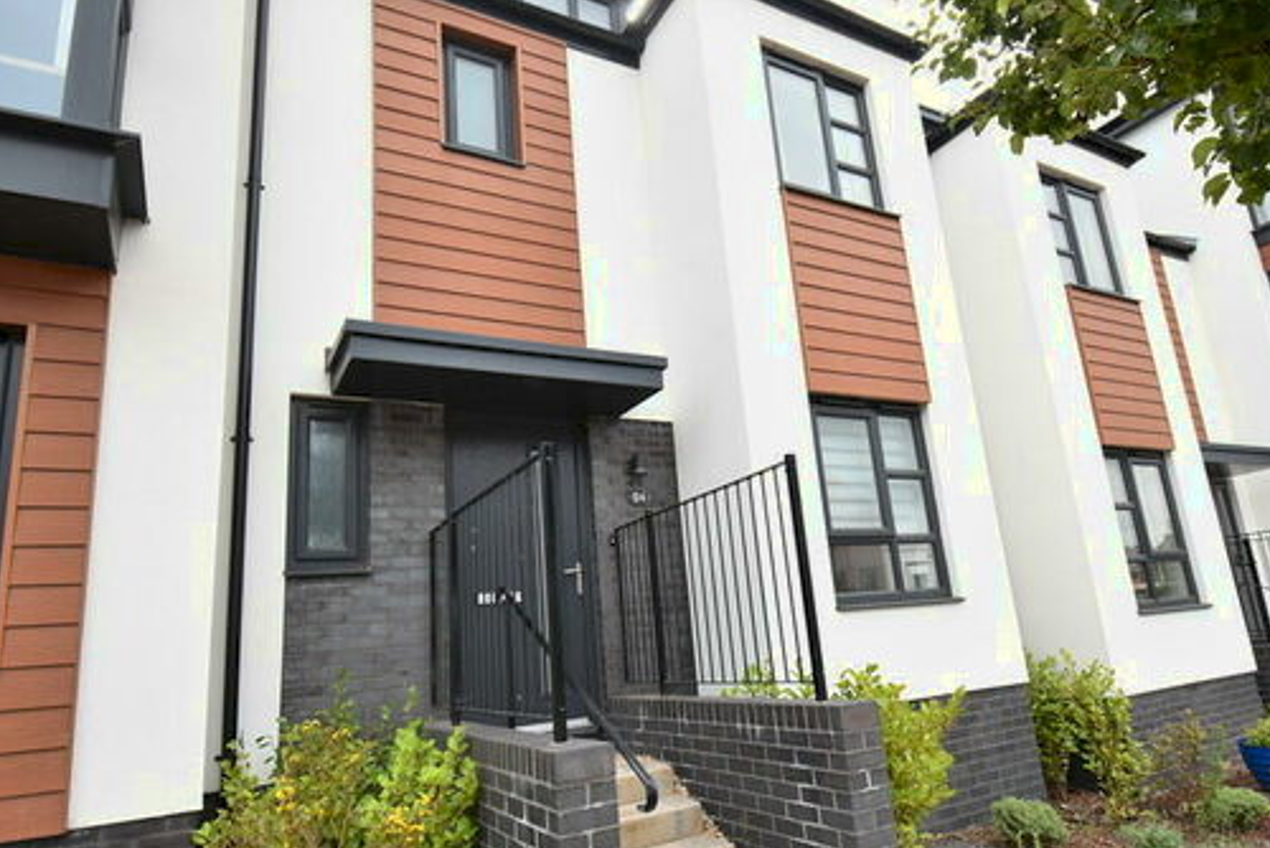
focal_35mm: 21
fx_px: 741
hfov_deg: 81.1
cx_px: 663
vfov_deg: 59.5
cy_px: 448
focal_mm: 10
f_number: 4.5
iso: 800
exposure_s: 1/1000
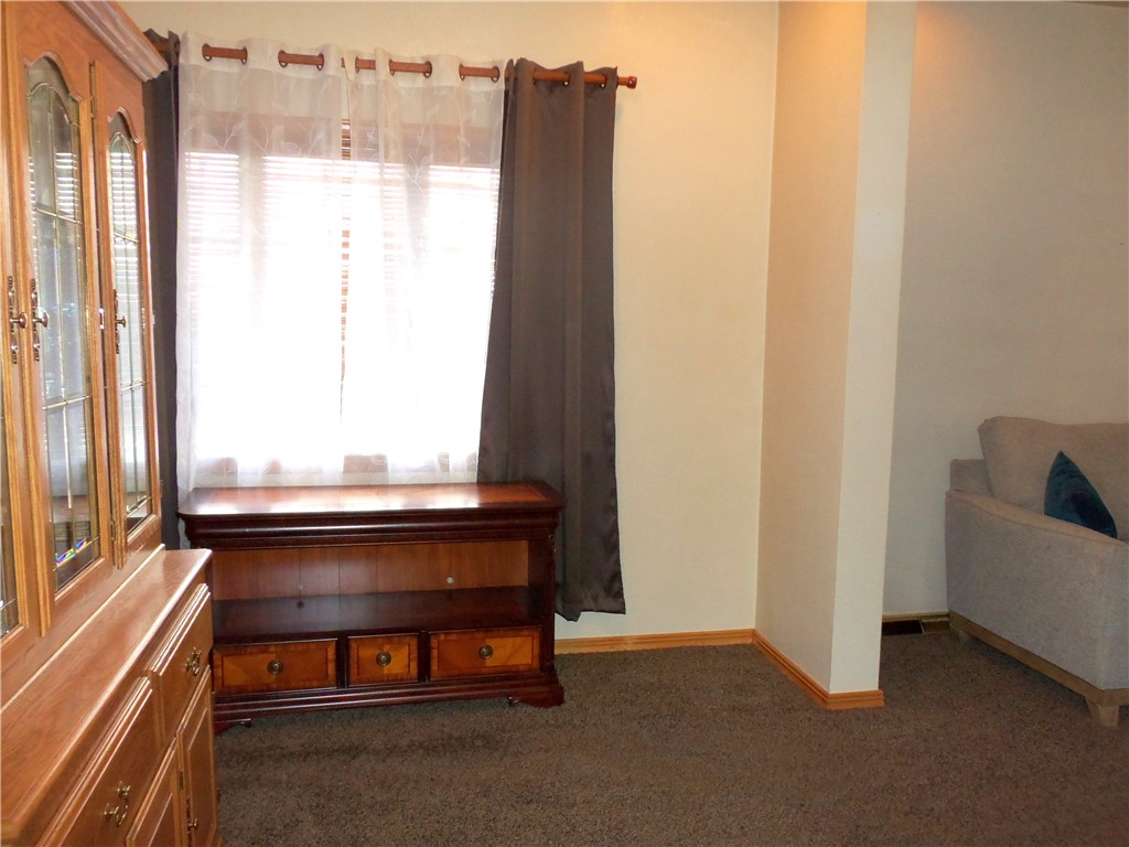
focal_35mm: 28
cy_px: 424
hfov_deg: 63.4
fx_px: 913
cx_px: 564
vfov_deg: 49.7
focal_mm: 5.1
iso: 200
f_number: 3.3
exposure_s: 1/60
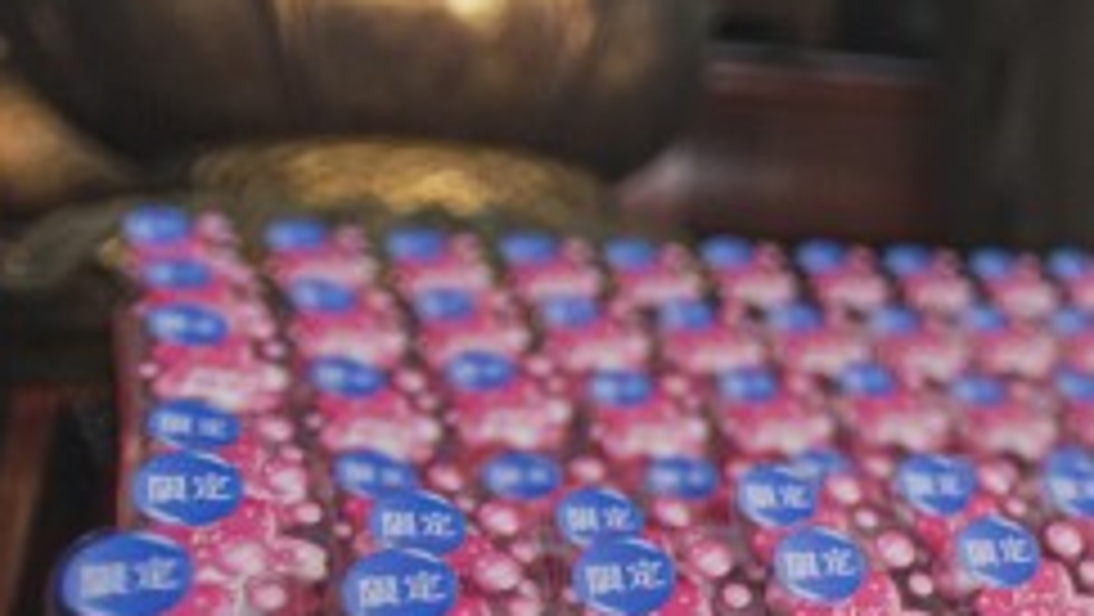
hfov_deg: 28.8
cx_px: 1319
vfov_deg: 19.1
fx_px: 1829
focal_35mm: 63
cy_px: 414
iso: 800
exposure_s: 1/160
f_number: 2.8
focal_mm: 17
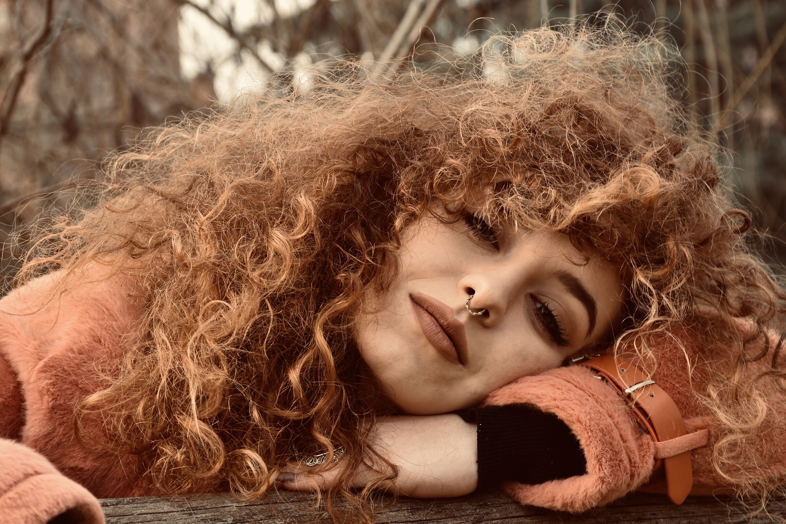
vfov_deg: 12.2
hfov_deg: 18.2
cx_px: 393
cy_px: 262
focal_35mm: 112
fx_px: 2456
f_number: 9
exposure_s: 1/60
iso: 140
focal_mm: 75
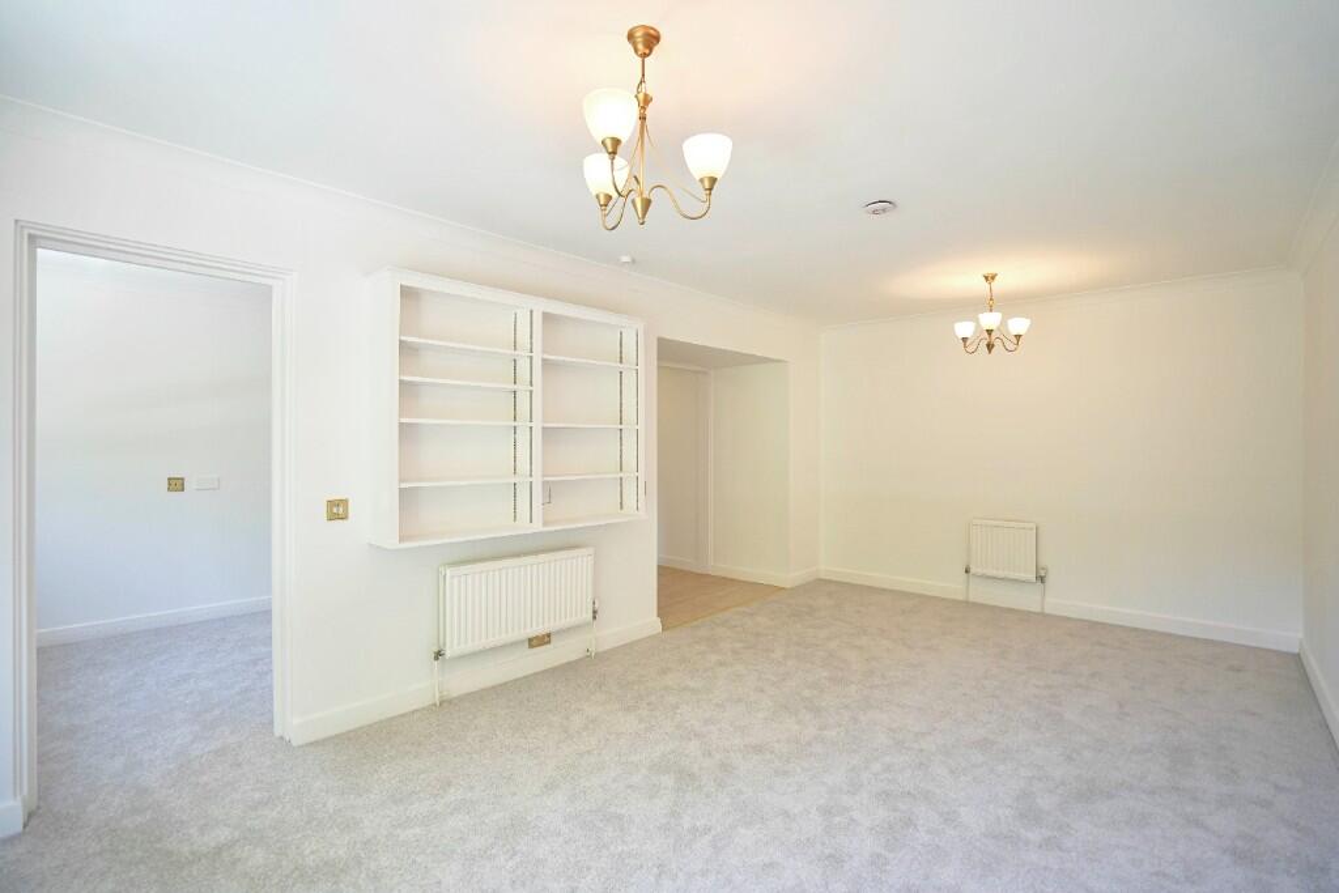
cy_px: 446
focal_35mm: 16
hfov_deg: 96.7
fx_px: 595
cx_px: 670
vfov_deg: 73.8
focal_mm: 16
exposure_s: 1/160
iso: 400
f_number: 4
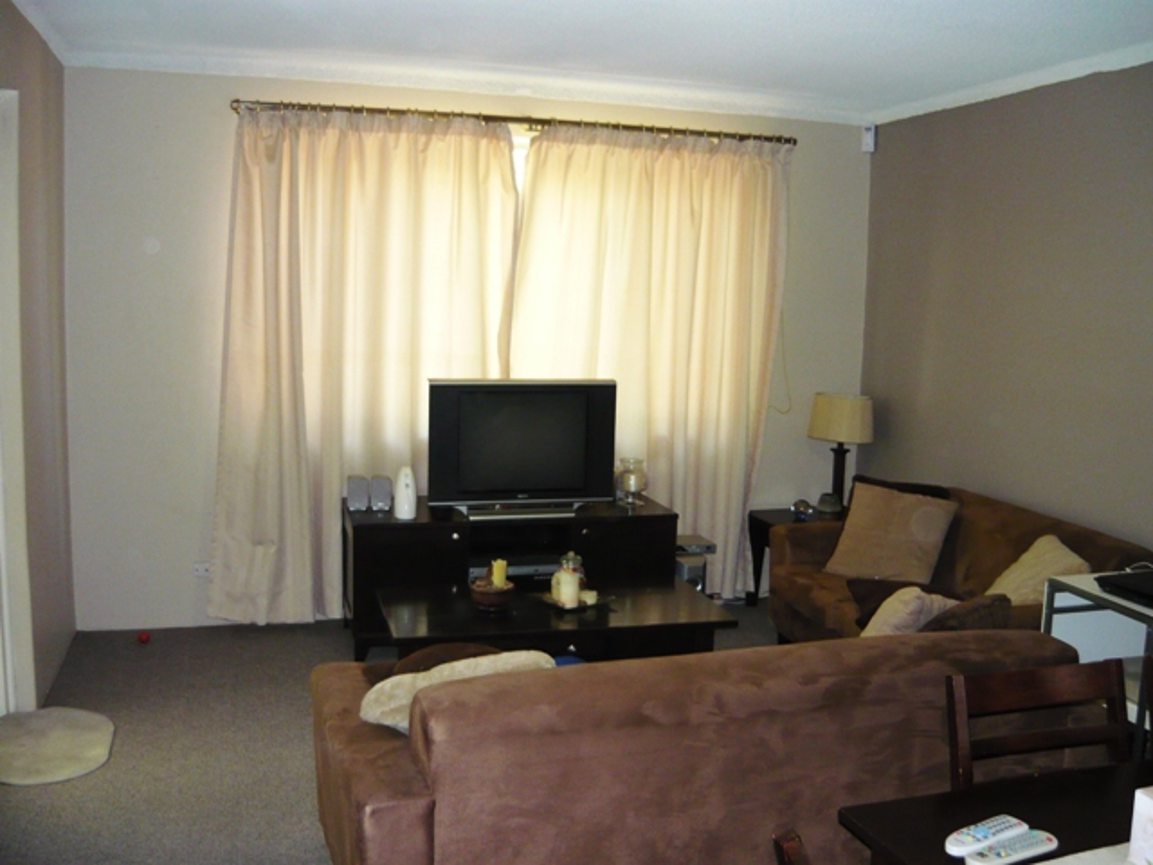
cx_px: 576
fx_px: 1099
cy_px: 432
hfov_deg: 55.4
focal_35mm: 33
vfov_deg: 42.9
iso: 320
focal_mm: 5.5
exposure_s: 1/30
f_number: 2.8
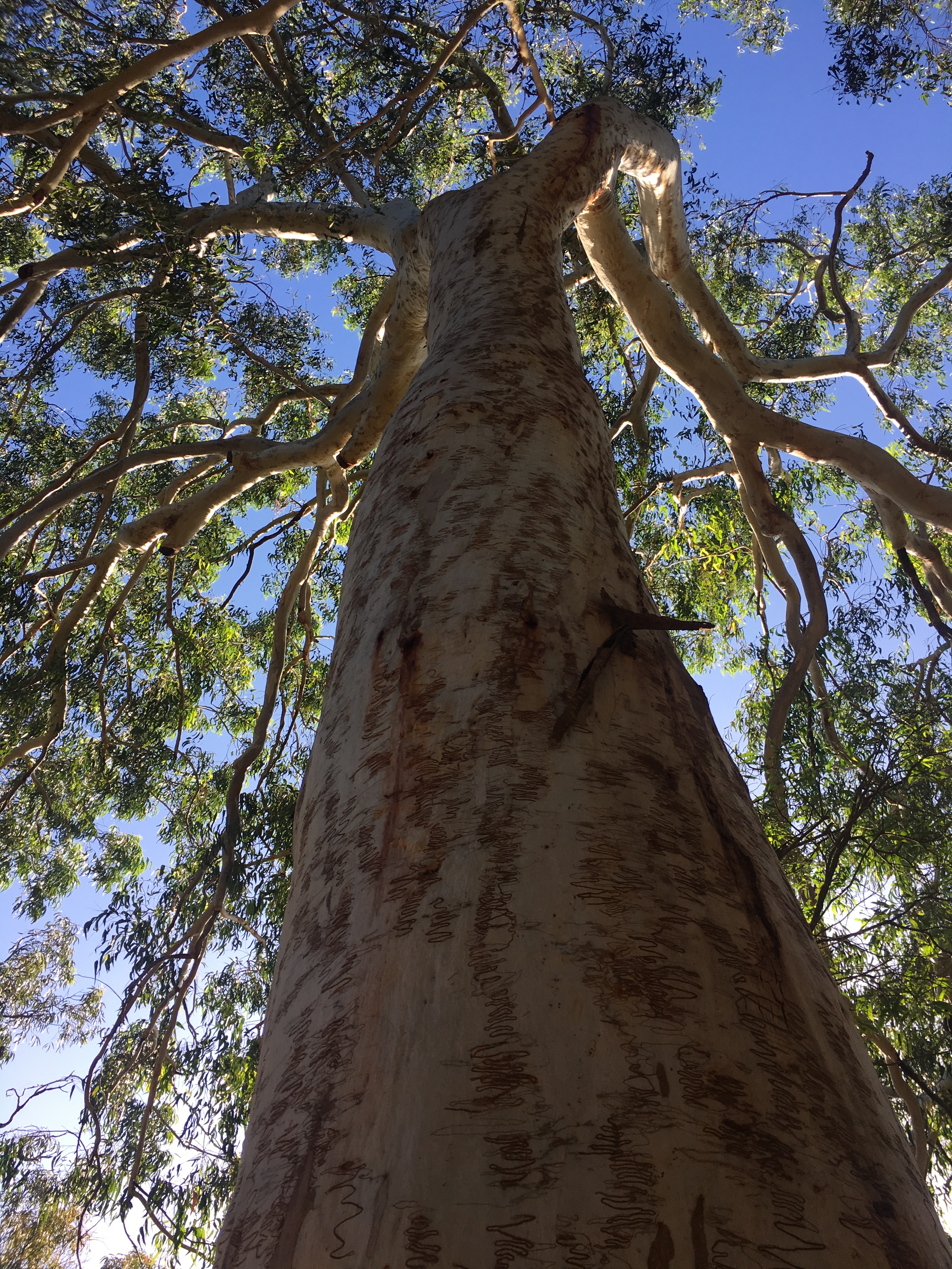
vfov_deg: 61.7
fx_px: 1063
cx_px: 476
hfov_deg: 48.2
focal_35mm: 29
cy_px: 634
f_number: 2.2
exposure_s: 1/452
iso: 25
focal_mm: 4.15
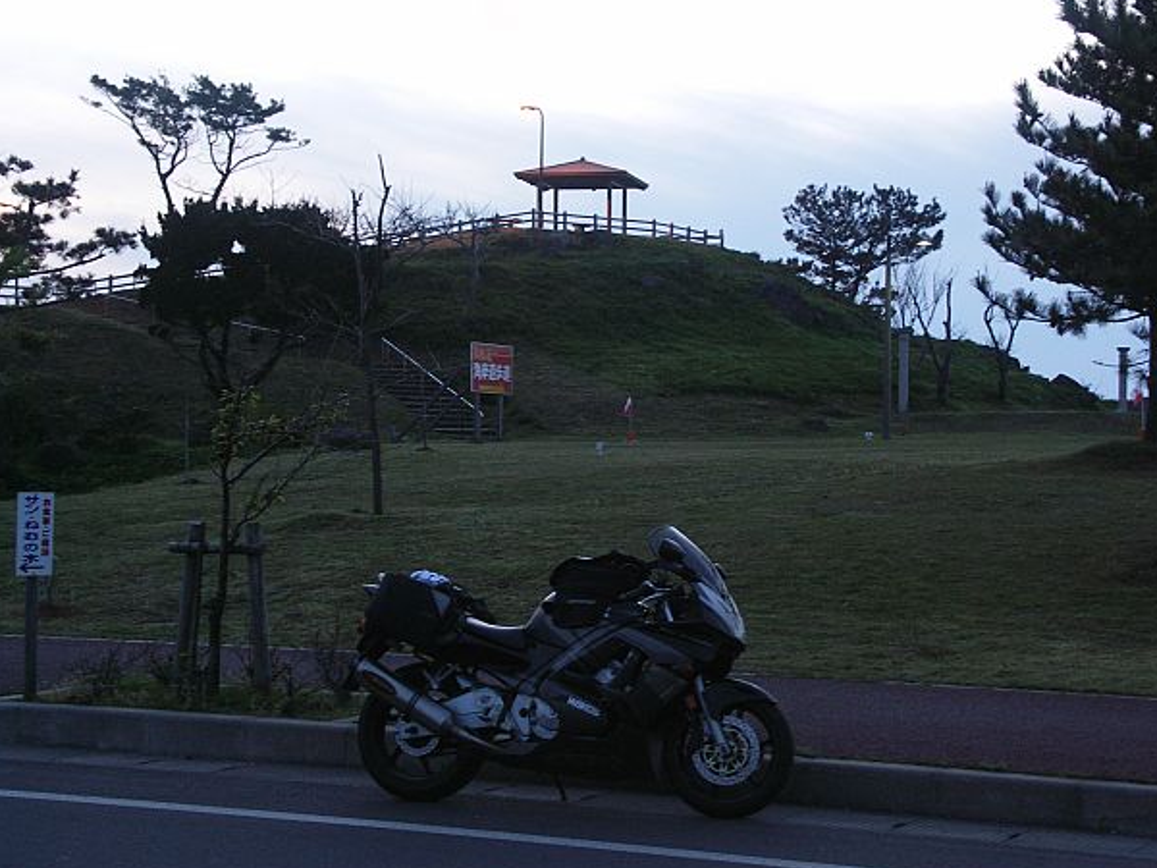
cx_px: 611
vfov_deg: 22.9
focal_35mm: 64
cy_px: 432
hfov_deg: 30.3
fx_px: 2139
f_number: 3.2
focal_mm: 15.6
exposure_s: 1/5
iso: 200
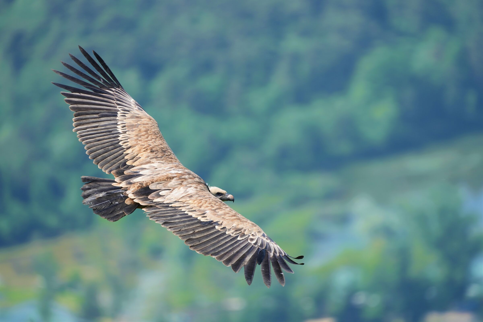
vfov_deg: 2.3
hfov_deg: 3.4
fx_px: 8049
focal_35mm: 600
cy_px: 161
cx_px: 242
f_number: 6.3
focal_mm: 600
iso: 200
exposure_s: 1/500
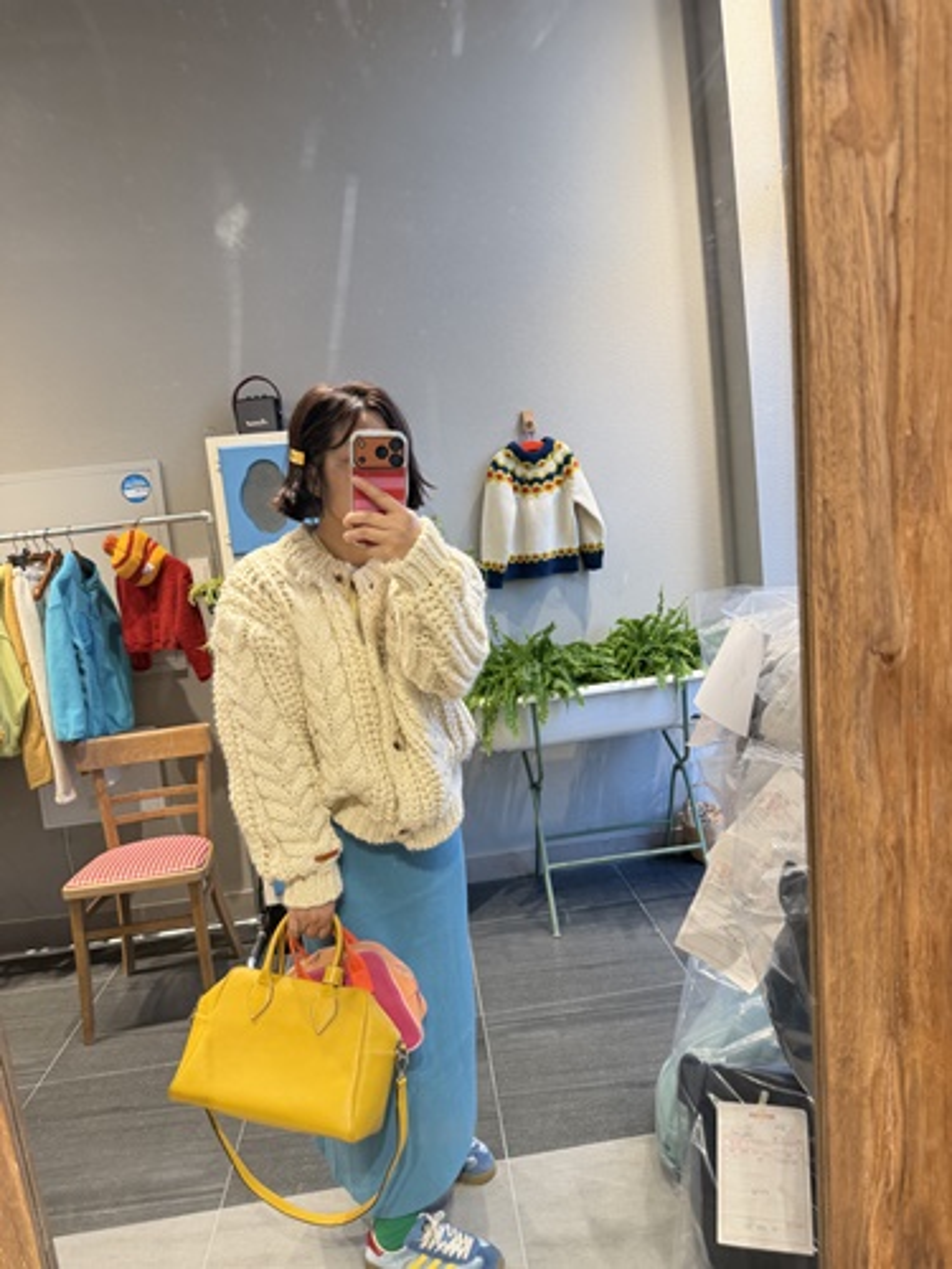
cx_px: 476
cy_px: 634
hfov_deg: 56.8
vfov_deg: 71.6
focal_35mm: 24
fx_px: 880
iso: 160
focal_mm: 6.76
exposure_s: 1/120
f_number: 1.78
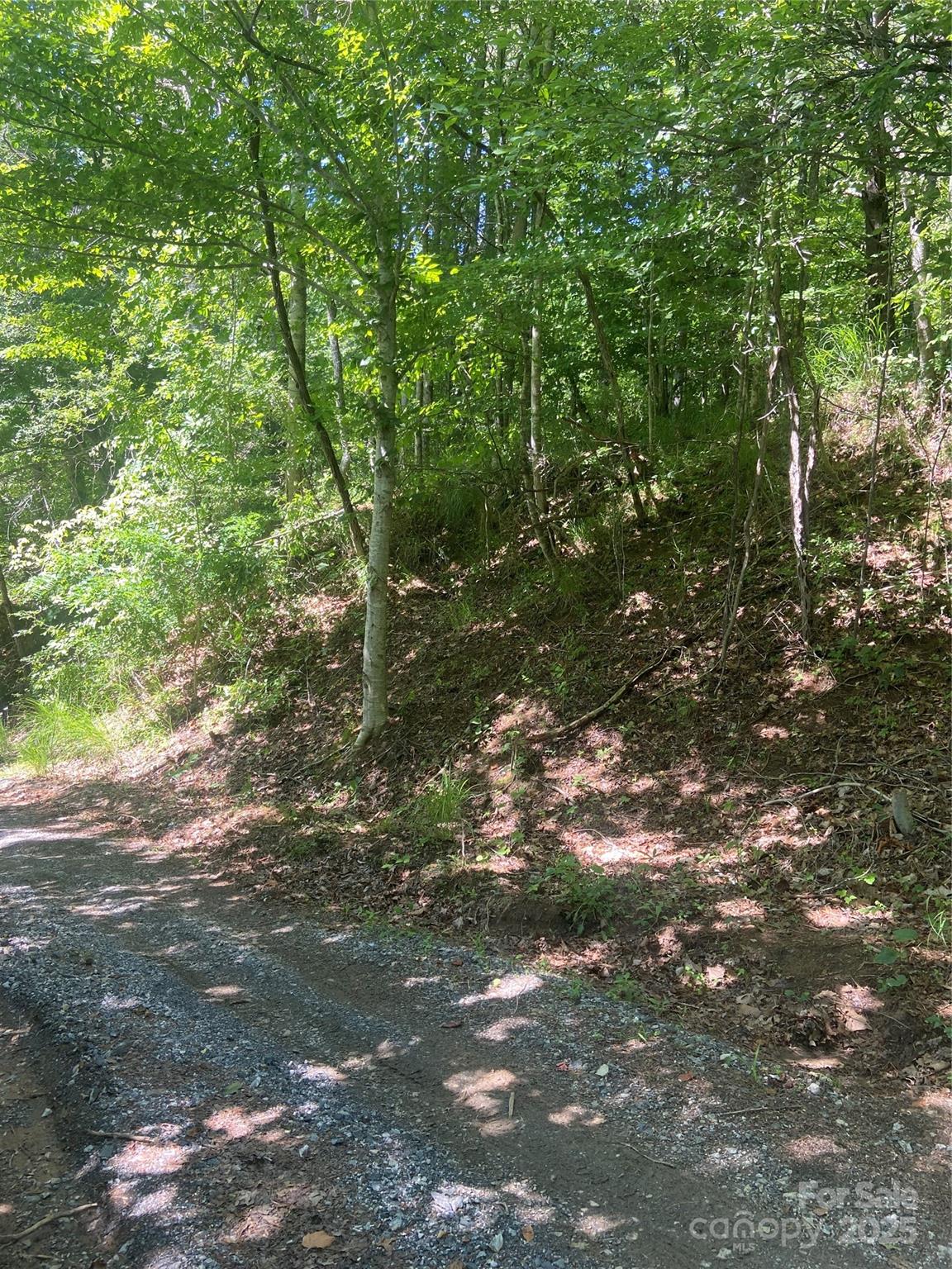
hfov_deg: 53.1
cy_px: 634
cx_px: 476
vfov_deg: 67.3
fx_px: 953
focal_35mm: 26
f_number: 1.8
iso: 40
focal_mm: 4.25
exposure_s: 1/122
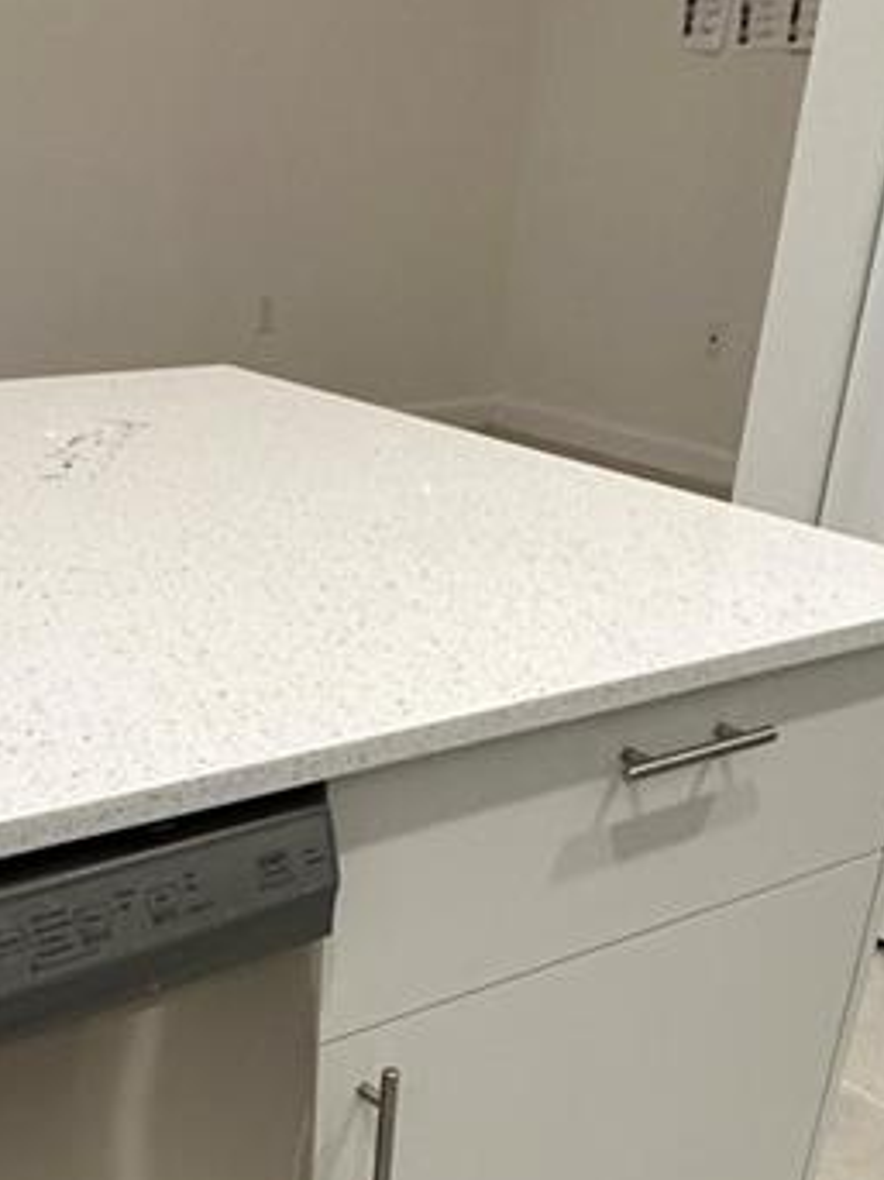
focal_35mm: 49
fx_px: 1669
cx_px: 327
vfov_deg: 35.6
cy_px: 1149
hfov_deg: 29.5
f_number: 2.2
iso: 250
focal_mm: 2.22
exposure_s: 1/120
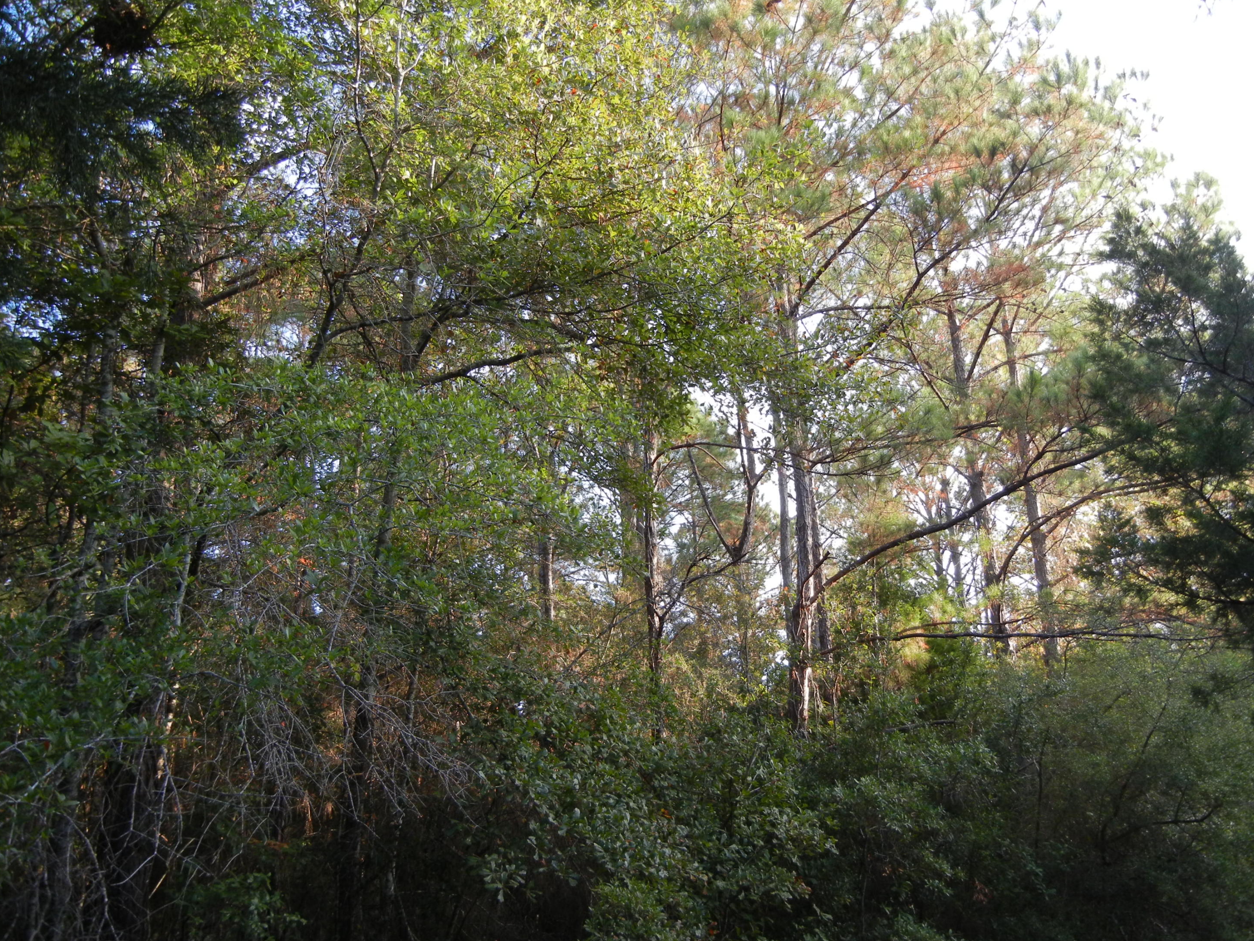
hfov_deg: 58.3
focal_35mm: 31
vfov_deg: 45.4
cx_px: 644
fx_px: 1123
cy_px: 477
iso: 200
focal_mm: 5.4
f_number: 3.5
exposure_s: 1/144
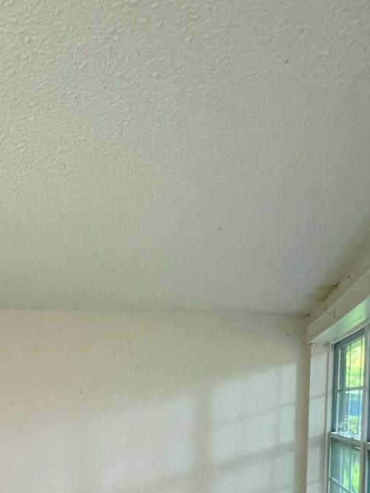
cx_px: 80
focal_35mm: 32
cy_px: 413
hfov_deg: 42.4
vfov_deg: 52.1
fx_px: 456
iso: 250
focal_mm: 1.57
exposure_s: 1/98
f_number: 1.8
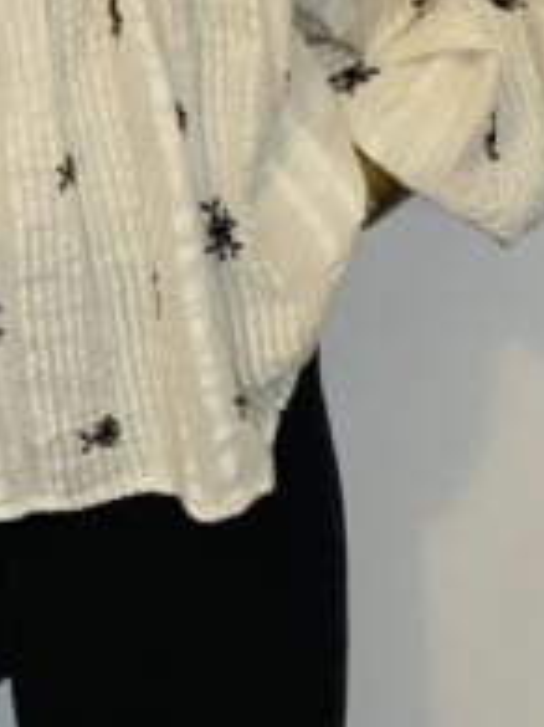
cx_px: -37
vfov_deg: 25.8
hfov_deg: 19.9
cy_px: -28
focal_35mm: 71
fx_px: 1489
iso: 160
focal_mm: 4.25
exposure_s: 1/50
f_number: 1.8
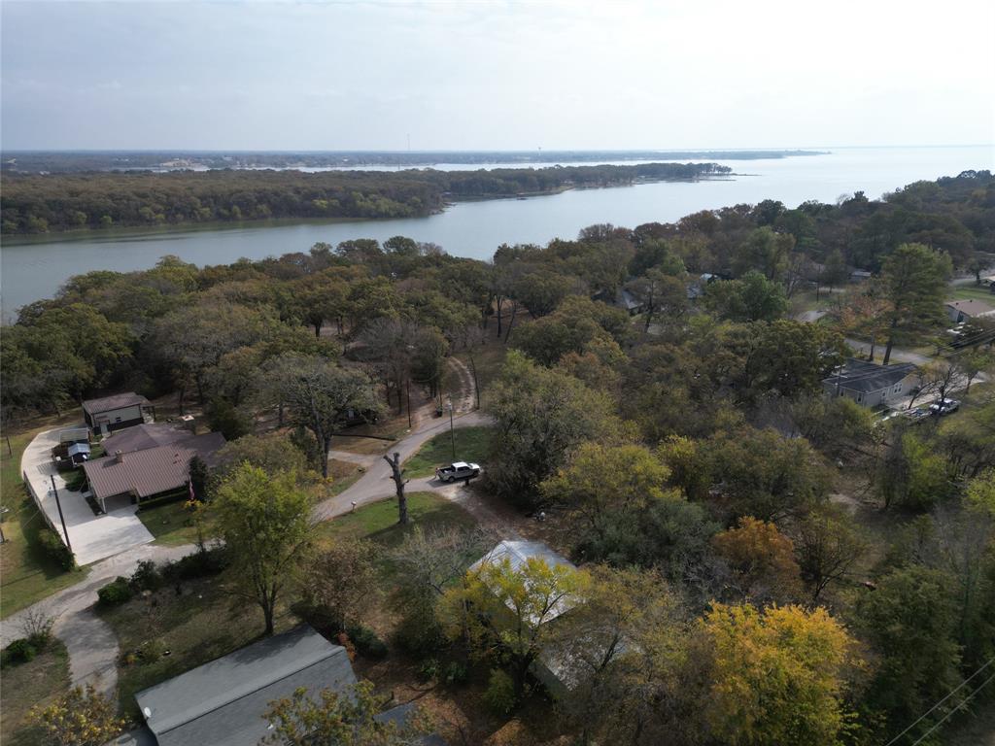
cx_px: 498
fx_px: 690
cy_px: 373
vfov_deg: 56.8
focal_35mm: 24
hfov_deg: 71.6
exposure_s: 1/3200
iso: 110
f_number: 1.7
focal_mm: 6.72
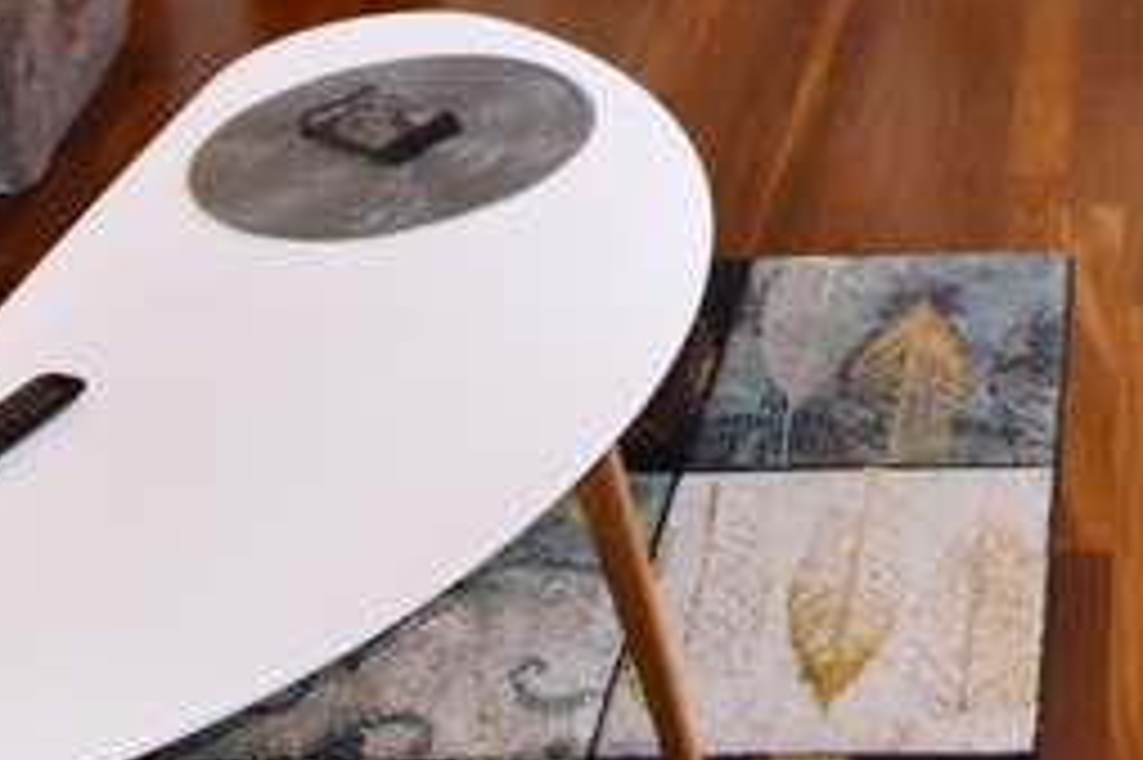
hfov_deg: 26.7
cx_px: 1188
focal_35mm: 71
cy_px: -809
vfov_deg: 15.1
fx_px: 2253
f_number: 4.5
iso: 450
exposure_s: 1/60
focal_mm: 10
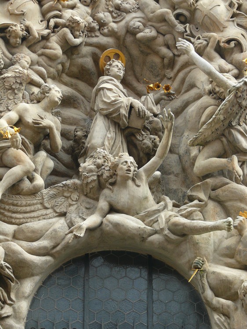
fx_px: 1171
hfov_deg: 12.0
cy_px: 164
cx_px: 124
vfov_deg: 16.0
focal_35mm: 123
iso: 100
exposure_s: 1/100
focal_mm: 26
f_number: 3.6
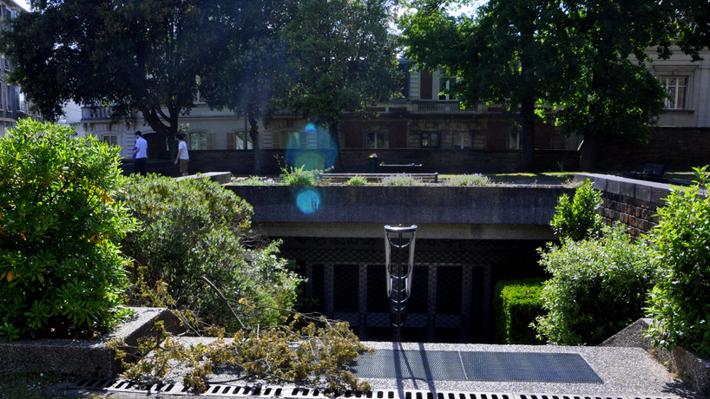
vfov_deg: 30.7
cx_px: 300
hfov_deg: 52.6
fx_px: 715
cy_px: 294
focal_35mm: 38
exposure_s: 1/125
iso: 200
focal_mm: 18
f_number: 11
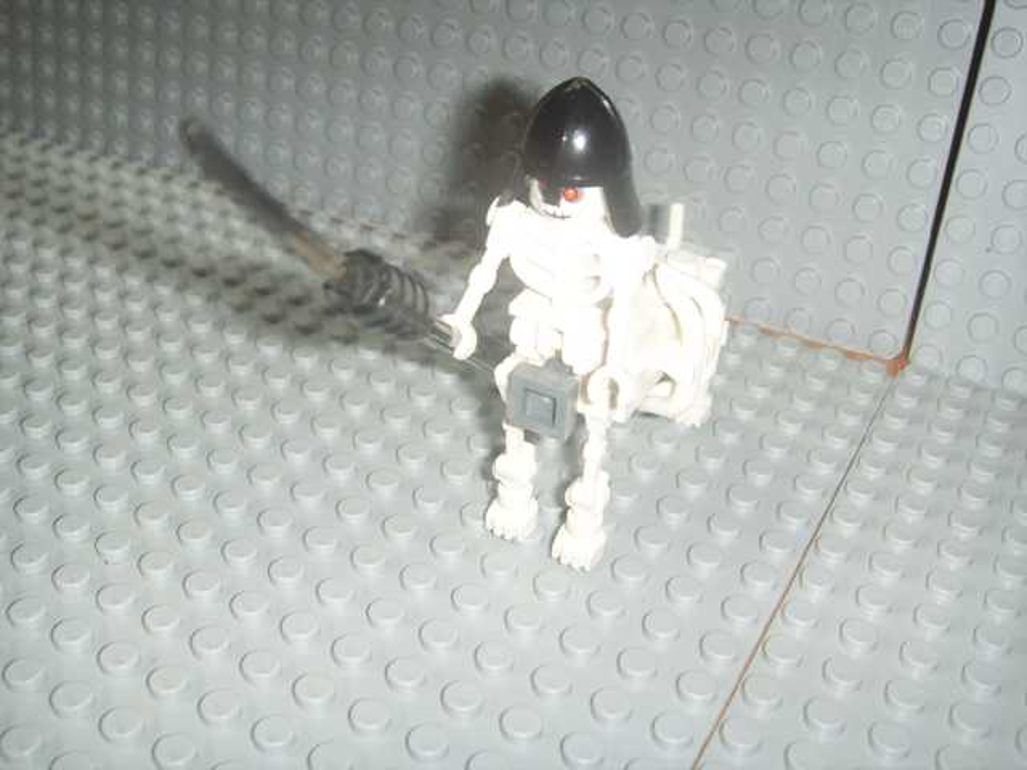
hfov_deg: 47.9
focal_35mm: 39
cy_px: 385
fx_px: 1157
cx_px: 514
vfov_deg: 36.8
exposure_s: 1/45
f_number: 3.5
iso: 100
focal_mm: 6.6
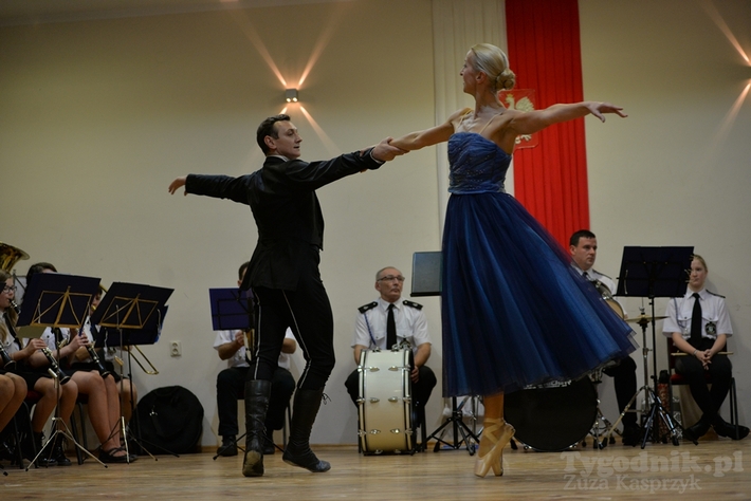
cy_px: 250
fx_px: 1461
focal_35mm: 70
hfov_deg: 28.8
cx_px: 376
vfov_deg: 19.5
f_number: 2.8
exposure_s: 1/250
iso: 1000
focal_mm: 70
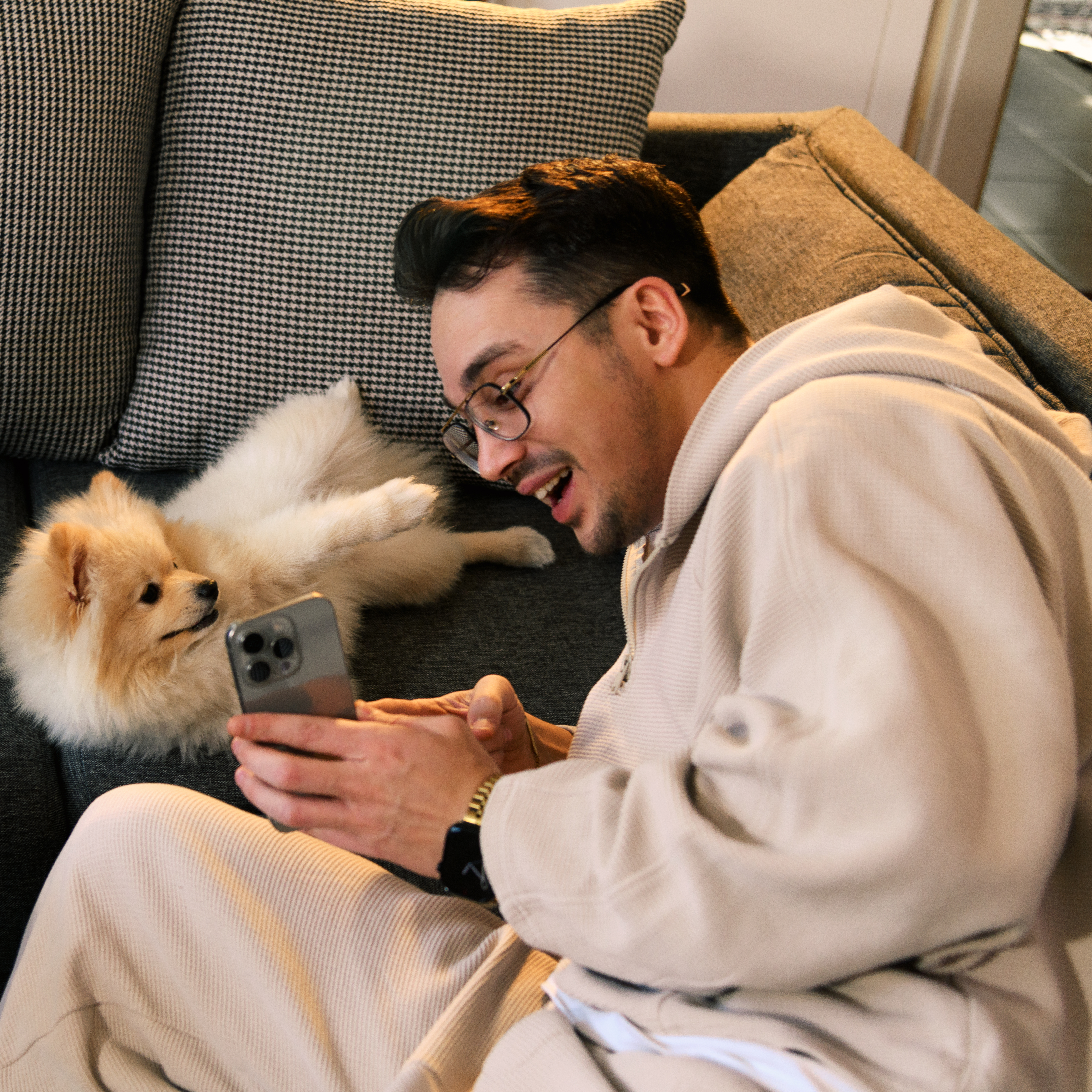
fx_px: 2106
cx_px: 310
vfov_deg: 29.1
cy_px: 543
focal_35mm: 59
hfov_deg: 28.7
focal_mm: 46
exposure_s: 1/200
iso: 400
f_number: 4
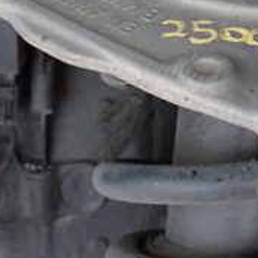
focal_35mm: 98
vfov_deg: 17.4
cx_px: 259
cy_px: 19
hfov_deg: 17.3
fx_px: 826
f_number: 2.4
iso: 800
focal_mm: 5.79
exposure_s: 1/15
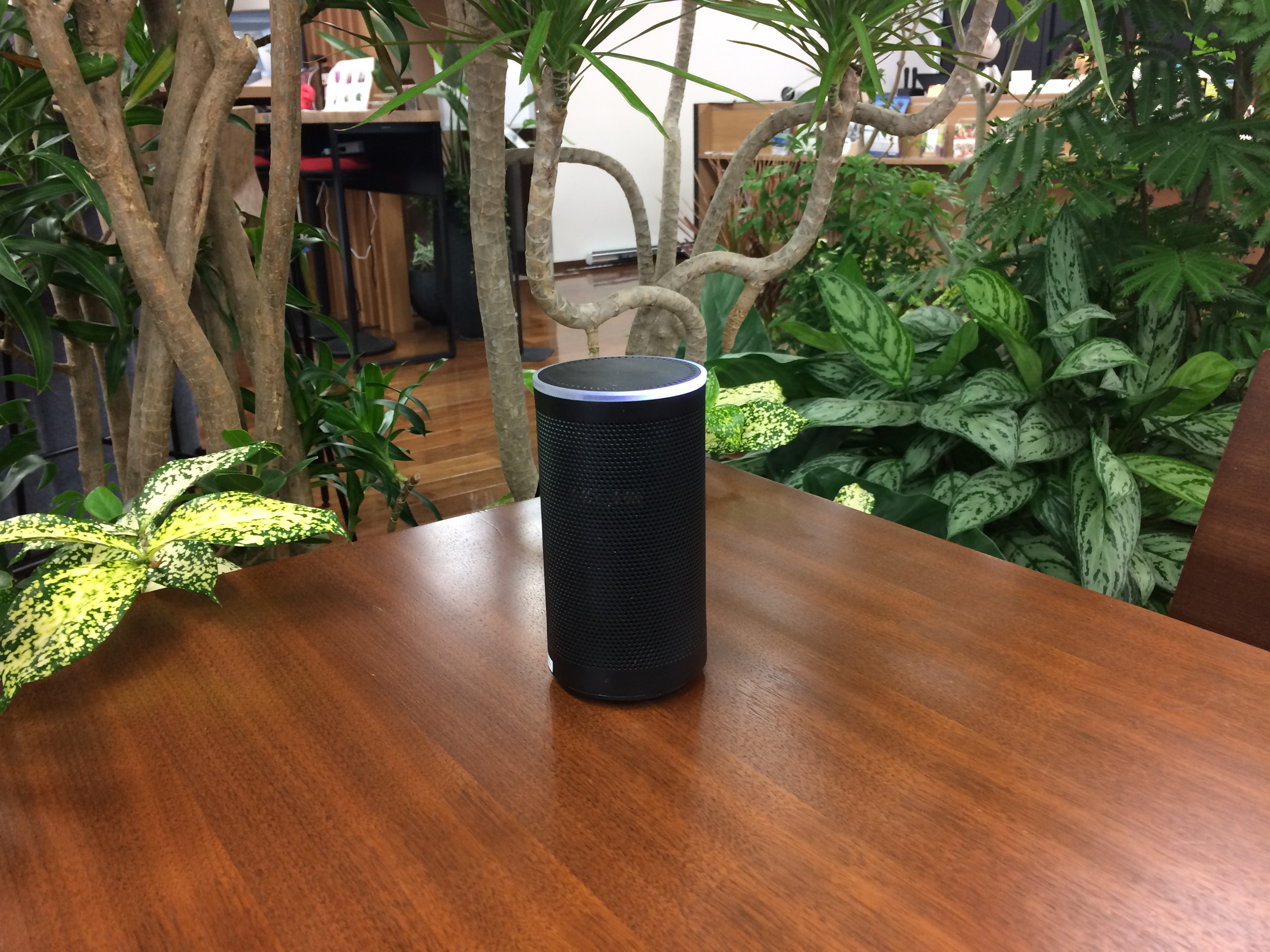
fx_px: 1064
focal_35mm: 29
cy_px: 476
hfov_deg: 61.7
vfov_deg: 48.2
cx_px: 635
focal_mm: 4.15
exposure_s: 1/30
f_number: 2.2
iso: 100
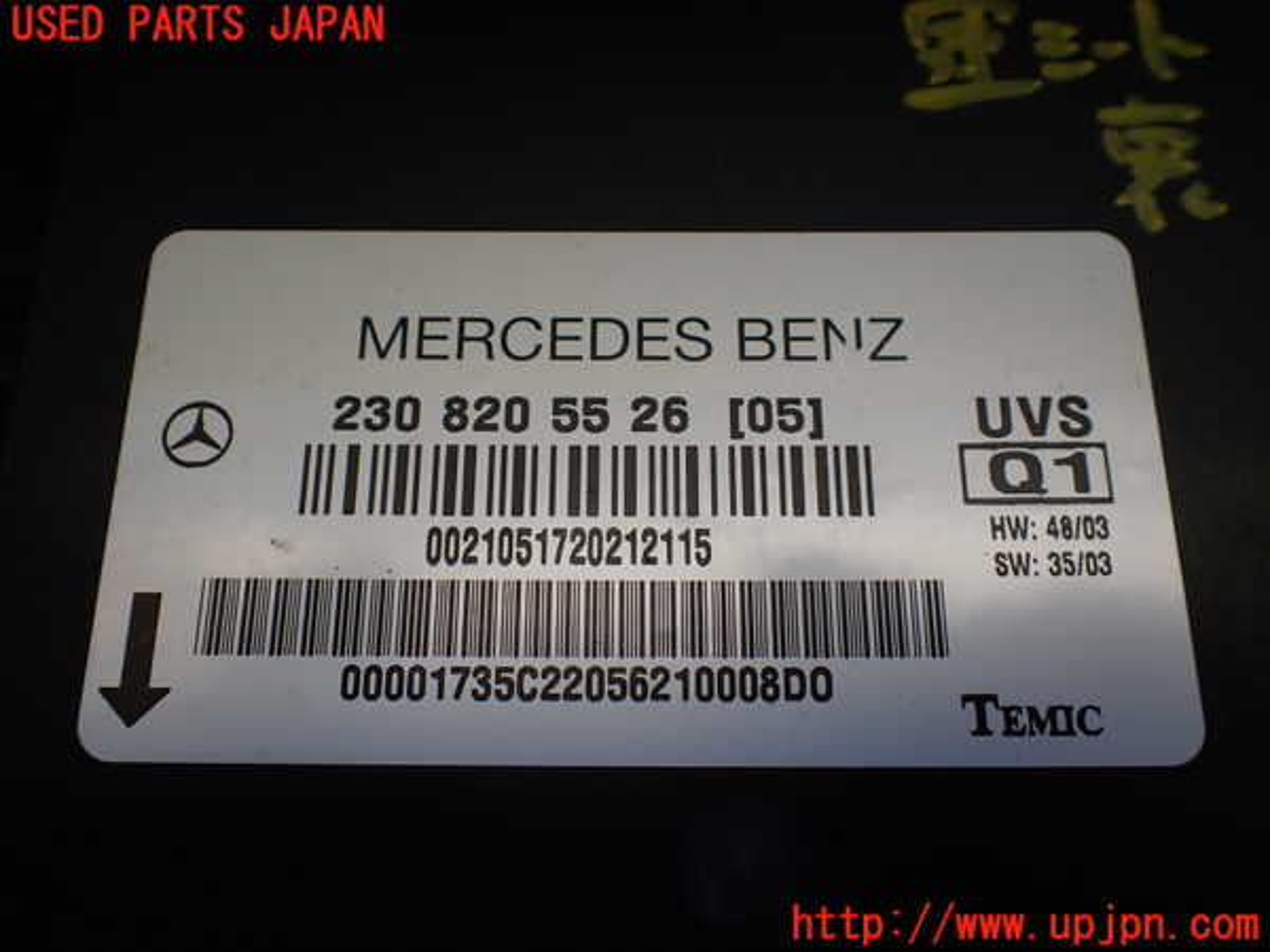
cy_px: 476
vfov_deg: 46.8
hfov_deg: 60.0
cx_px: 635
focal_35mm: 30
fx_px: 1101
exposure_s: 1/200
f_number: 2.3
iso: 100
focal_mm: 5.4
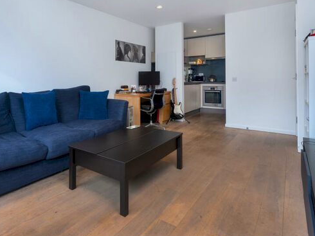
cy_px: 95
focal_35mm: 22
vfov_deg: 60.5
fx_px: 200
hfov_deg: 75.4
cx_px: 123
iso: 100
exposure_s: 1/8
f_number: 8
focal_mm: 16
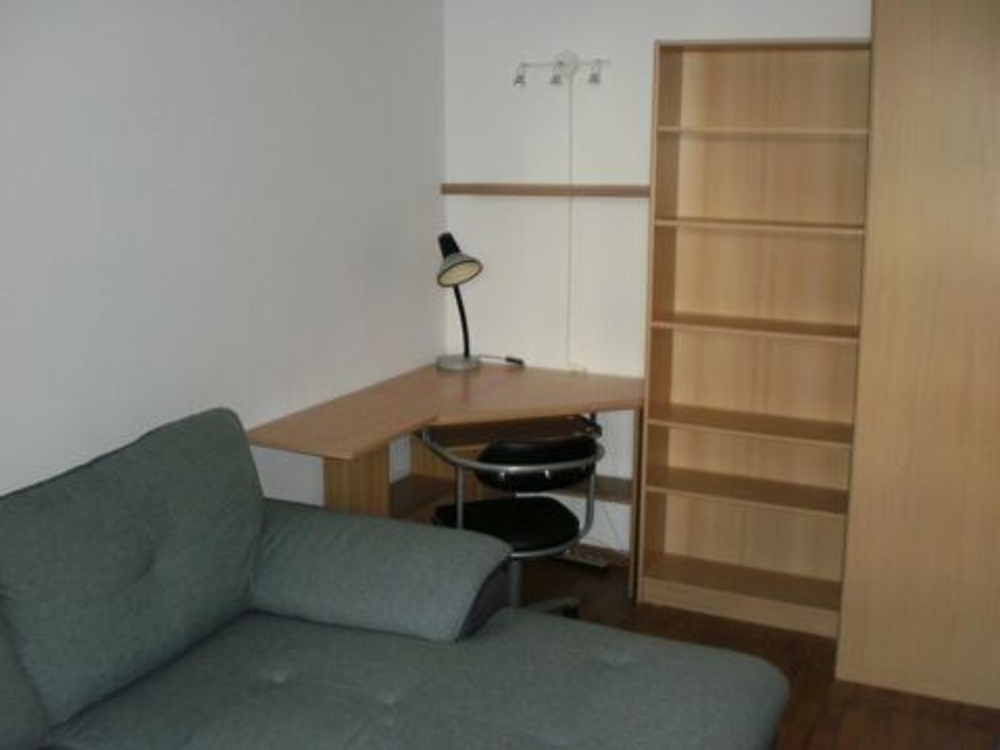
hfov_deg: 51.4
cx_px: 500
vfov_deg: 39.7
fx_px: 1040
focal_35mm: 36
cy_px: 375
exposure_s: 1/30
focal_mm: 6.3
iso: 125
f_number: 3.1
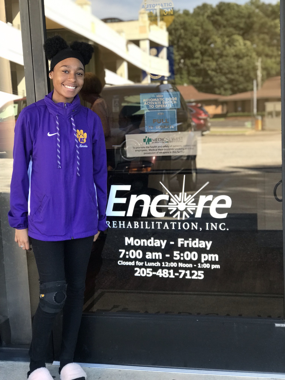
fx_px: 626
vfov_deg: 33.8
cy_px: 190
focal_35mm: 57
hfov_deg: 25.7
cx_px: 142
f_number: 2.8
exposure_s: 1/60
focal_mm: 6.6
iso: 40
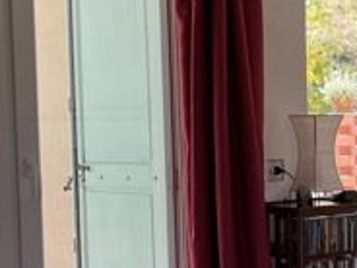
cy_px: 155
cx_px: 510
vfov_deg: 13.1
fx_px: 1165
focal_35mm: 113
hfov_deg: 16.2
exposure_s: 1/121
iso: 50
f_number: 1.6
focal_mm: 5.1
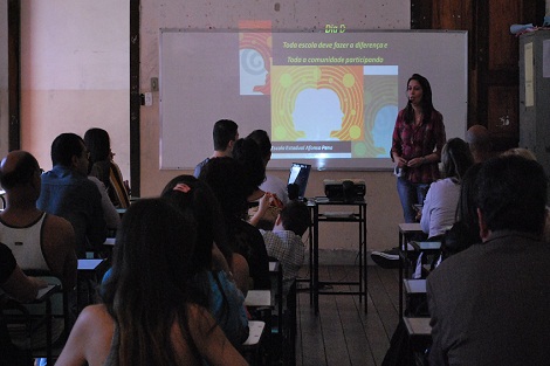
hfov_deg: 27.0
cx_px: 275
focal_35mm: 75
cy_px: 183
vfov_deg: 18.2
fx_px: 1145
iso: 1600
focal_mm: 50
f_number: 5.6
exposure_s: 1/200
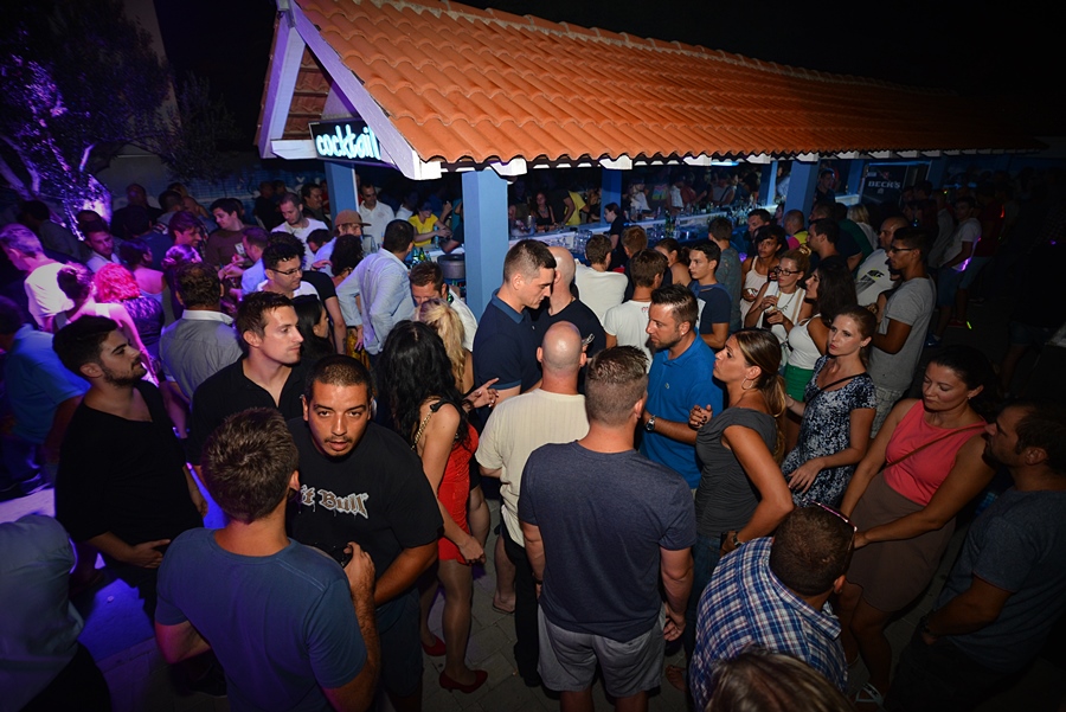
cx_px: 533
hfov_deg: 93.2
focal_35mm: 17
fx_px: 504
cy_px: 356
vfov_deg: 70.5
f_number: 4
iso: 1000
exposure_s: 1/40
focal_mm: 17
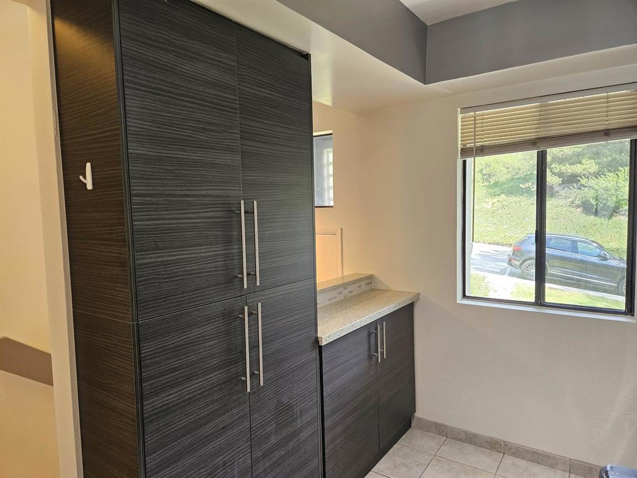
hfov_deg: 73.9
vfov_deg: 58.9
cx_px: 318
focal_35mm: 23
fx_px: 423
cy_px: 239
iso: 200
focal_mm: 5.4
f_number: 1.8
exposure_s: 1/120
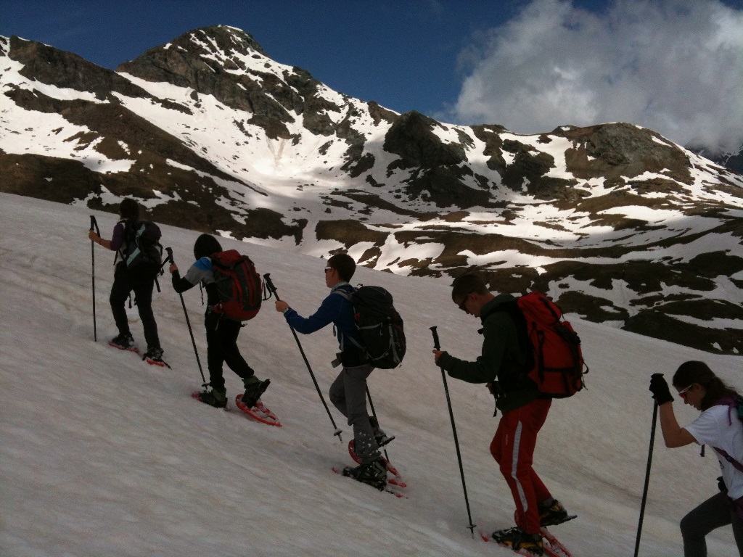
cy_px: 278
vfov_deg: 40.7
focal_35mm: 35
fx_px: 751
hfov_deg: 52.6
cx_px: 372
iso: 64
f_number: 2.8
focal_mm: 3.85
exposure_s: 1/3712
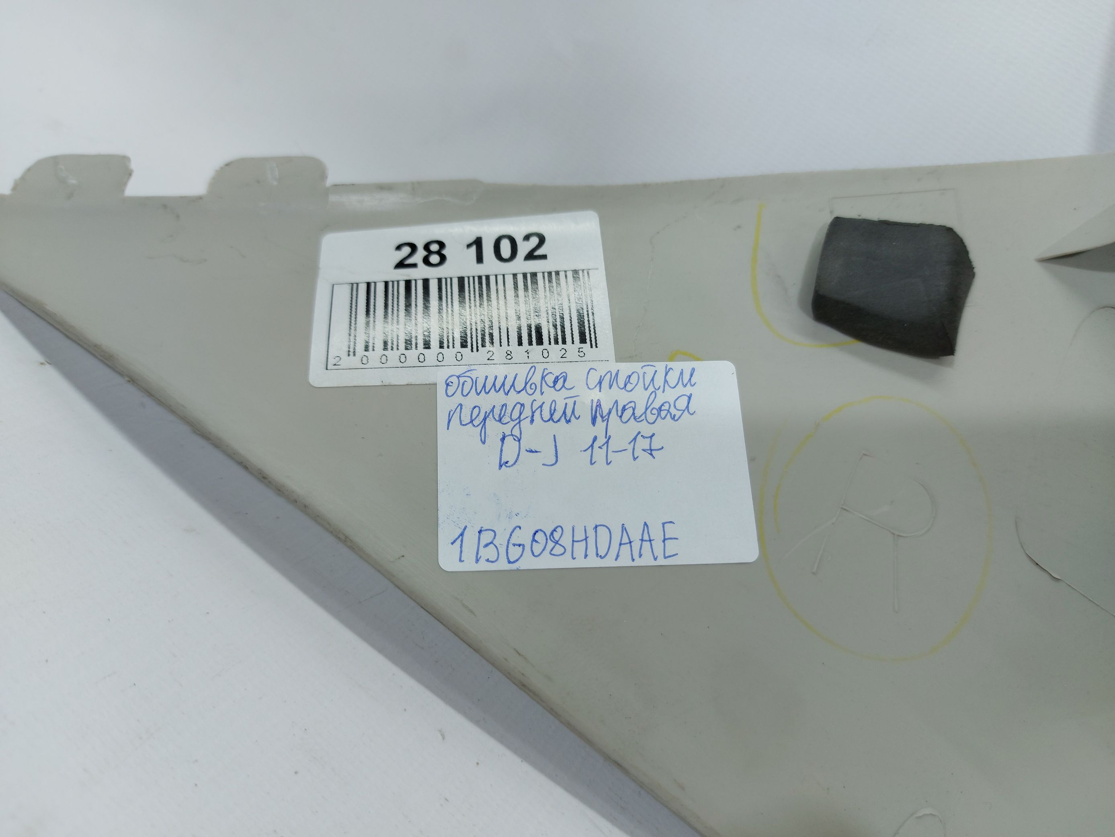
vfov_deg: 56.8
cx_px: 558
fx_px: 773
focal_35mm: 24
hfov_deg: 71.6
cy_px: 418
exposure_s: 1/50
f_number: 1.8
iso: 32
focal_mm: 5.23
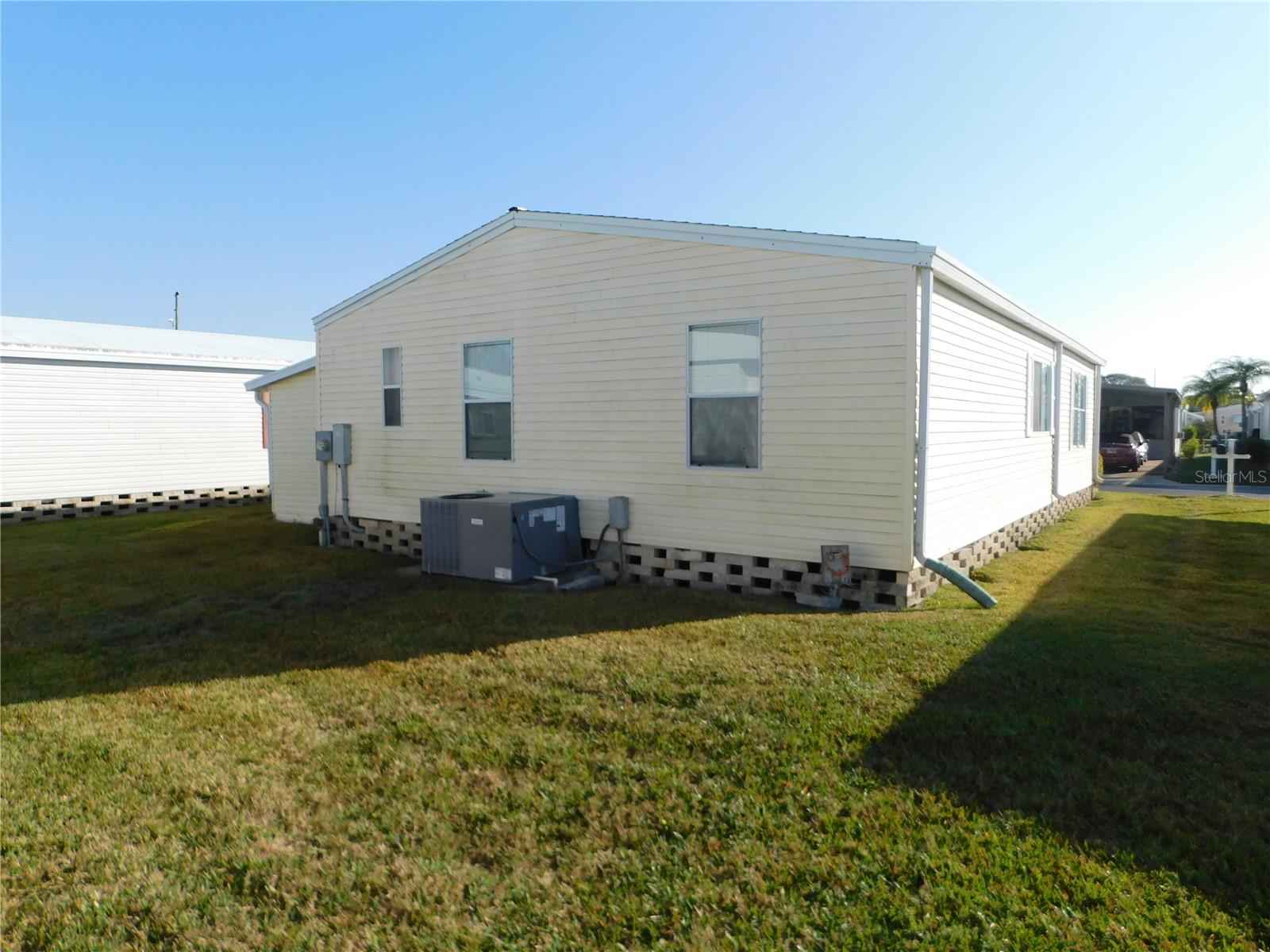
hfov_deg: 73.9
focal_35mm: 23
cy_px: 476
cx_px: 635
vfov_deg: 58.9
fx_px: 844
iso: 125
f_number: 3
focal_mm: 4
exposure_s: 1/1250
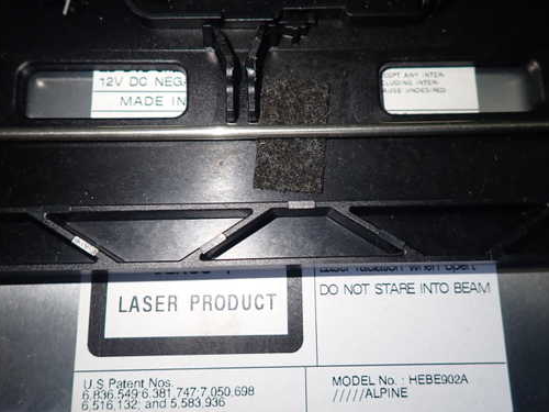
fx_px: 476
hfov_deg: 59.9
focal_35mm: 30
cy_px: 212
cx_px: 287
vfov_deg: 46.8
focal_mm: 4.5
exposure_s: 1/60
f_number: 2
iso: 200
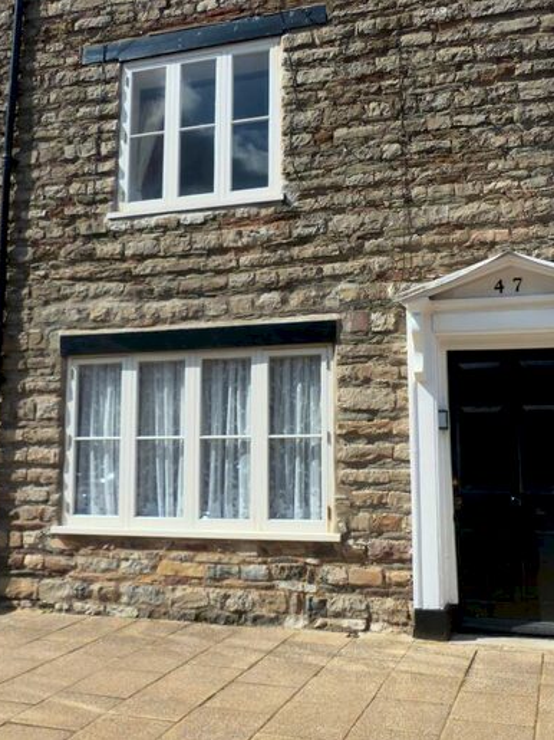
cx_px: 323
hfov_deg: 41.6
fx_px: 726
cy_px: 366
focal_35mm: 34
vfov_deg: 54.0
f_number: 4
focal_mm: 4.5
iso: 100
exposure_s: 1/1000
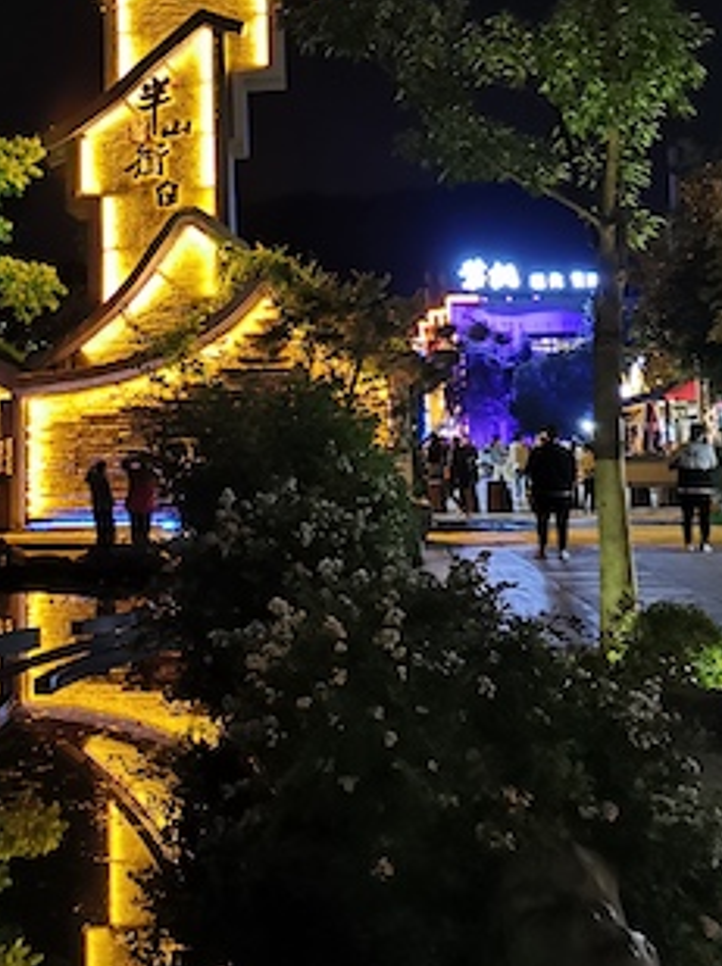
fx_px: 1561
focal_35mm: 56
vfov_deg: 33.5
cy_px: 213
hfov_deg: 25.6
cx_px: 156
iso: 640
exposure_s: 1/50
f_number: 1.8
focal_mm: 5.58
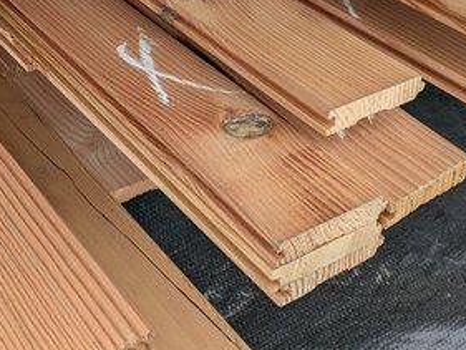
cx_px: 66
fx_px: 754
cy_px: -37
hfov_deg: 32.9
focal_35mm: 56
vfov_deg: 24.3
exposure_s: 1/334
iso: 38
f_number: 1.89
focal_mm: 5.43
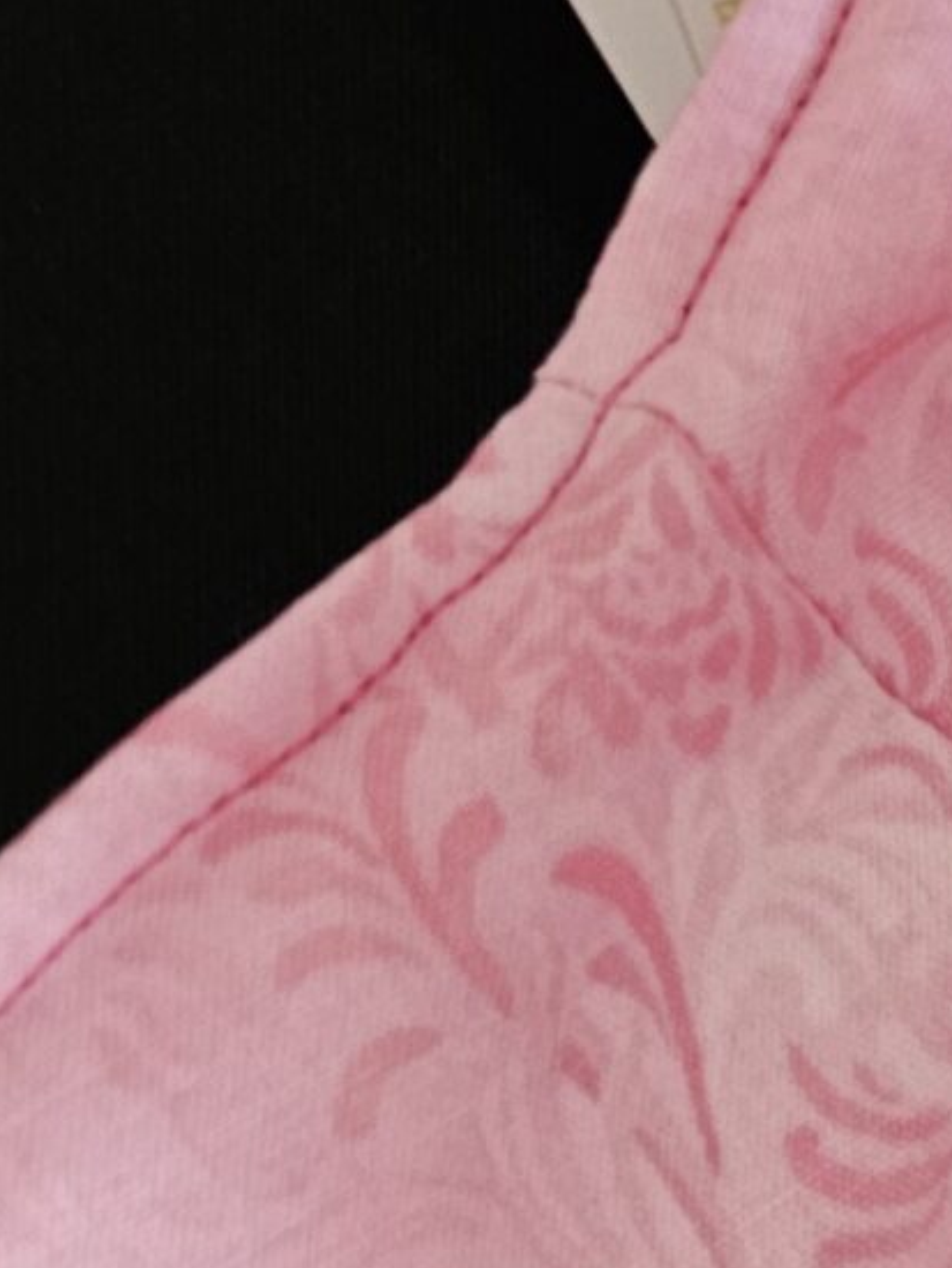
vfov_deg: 16.2
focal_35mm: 107
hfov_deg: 12.3
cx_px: 1906
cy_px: 2098
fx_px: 3921
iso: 250
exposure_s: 1/35
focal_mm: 6.3
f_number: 1.7
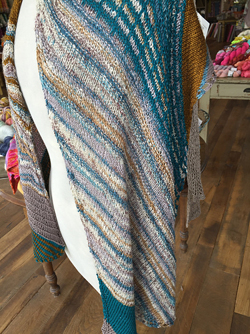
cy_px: 167
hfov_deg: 48.2
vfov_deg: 61.7
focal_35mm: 29
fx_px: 279
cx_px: 125
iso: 32
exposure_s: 1/134
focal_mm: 4.15
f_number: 2.2
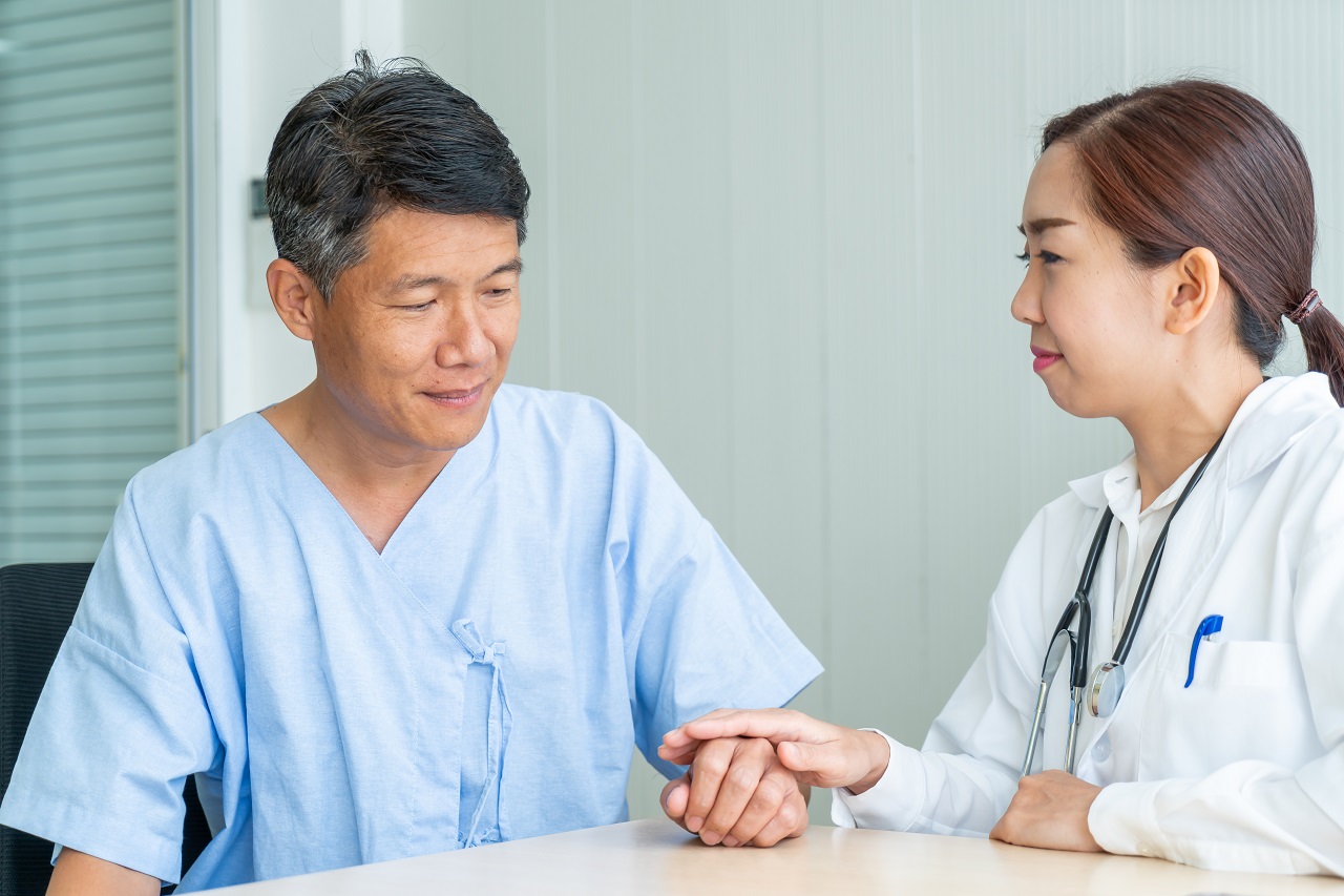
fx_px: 2613
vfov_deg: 19.5
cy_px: 448
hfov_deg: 28.8
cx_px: 672
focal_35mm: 70
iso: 200
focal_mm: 70
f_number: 4
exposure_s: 1/60
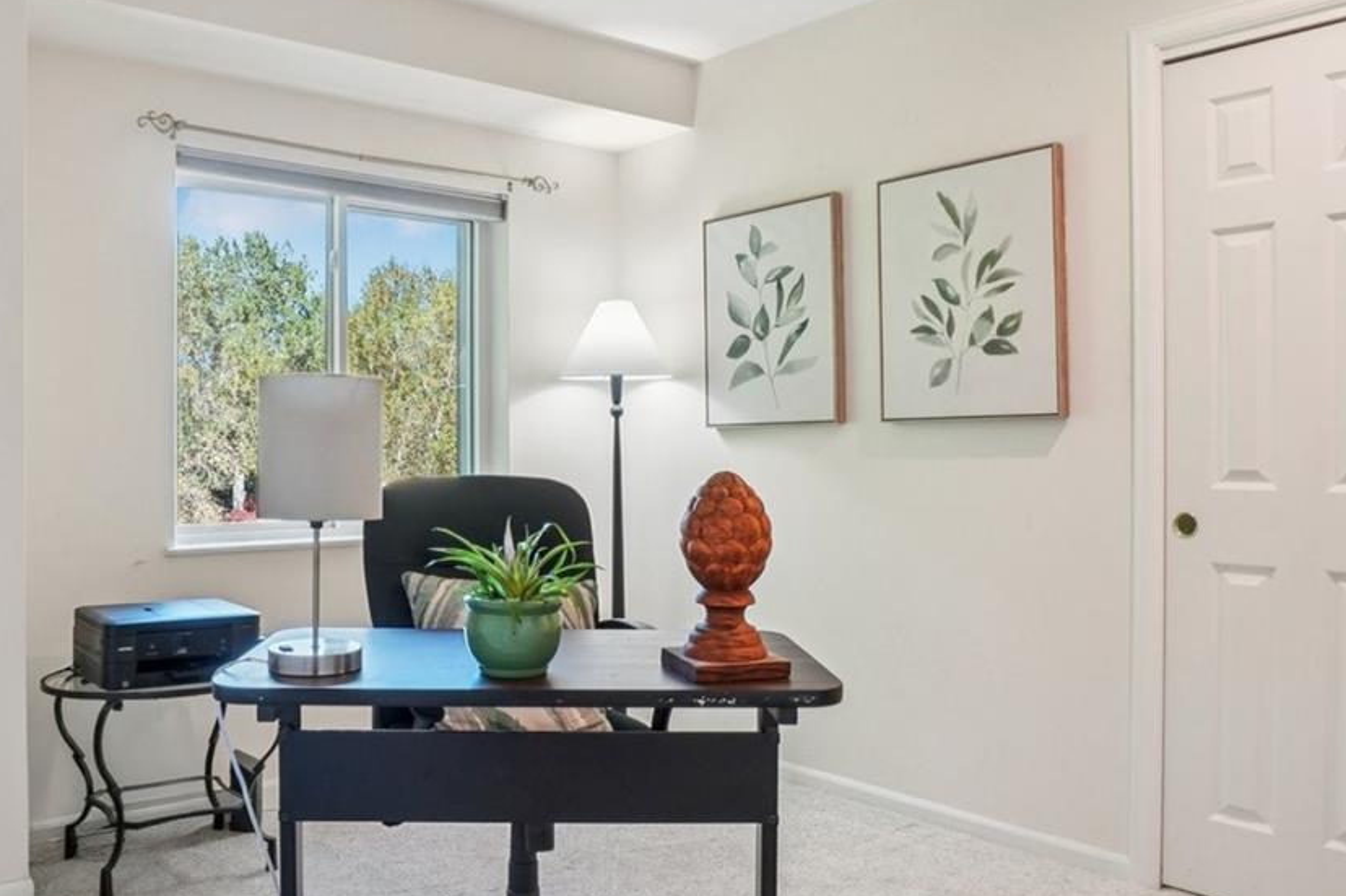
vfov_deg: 44.9
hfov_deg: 63.3
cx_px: 567
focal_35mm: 29
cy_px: 455
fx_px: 1084
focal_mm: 10
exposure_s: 1/20
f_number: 8
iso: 400
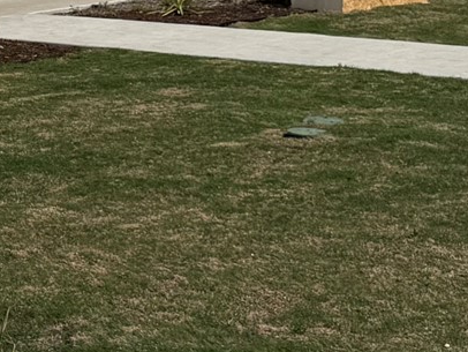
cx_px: -413
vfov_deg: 12.1
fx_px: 1637
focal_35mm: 121
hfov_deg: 14.1
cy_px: 17
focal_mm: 6.76
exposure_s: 1/7937
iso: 80
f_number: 1.78
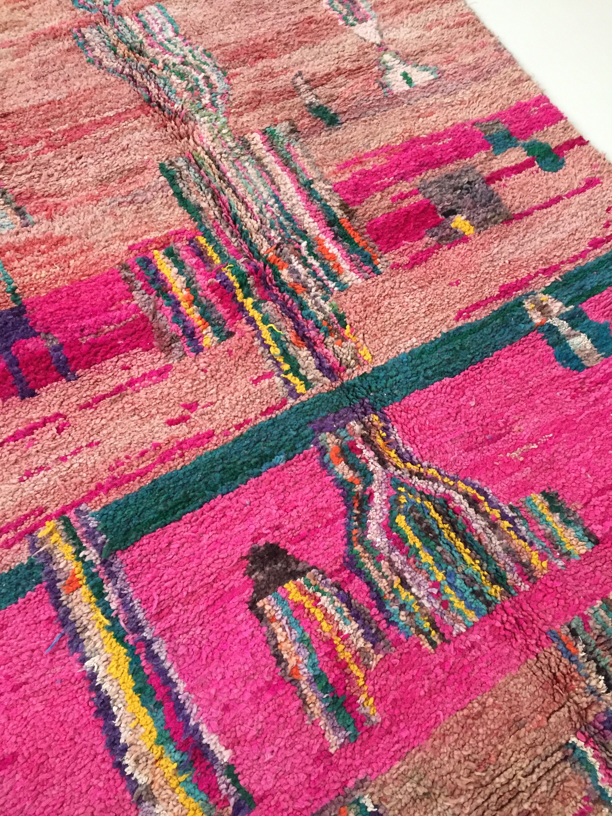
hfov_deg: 48.2
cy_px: 408
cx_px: 306
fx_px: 684
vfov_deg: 61.7
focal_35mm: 29
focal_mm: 4.15
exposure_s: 1/25
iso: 250
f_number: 2.2
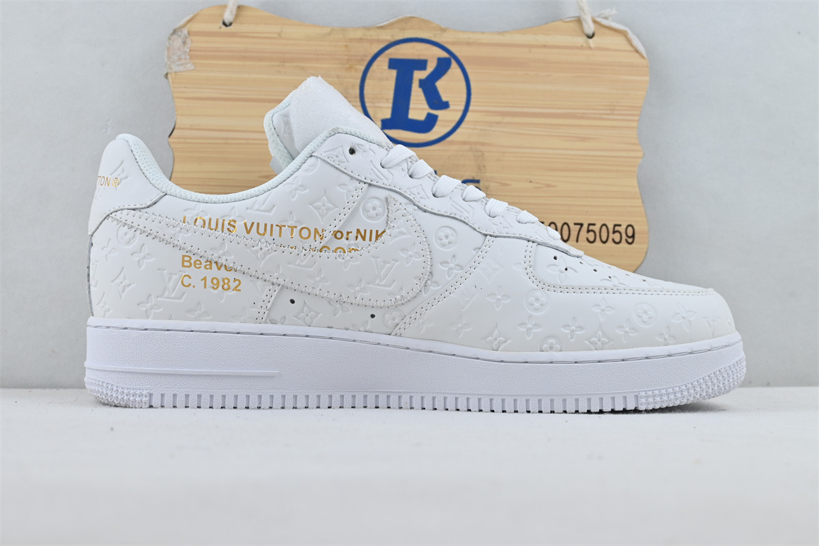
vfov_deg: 29.9
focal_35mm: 45
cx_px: 410
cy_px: 273
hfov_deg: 43.6
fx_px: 1024
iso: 100
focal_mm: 30
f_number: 4.8
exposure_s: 1/100
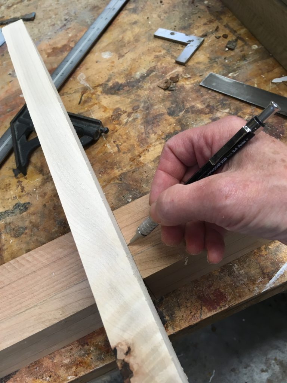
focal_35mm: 29
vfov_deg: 61.7
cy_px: 192
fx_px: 321
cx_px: 144
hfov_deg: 48.2
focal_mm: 4.15
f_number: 2.2
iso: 32
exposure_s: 1/30
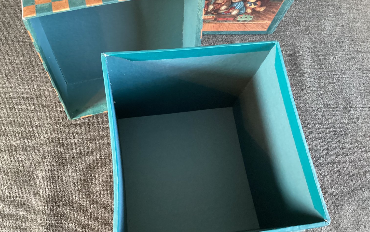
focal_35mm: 33
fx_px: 333
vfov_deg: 38.2
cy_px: 94
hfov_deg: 58.1
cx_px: 185
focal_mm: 3.3
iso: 320
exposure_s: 1/25
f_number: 2.4
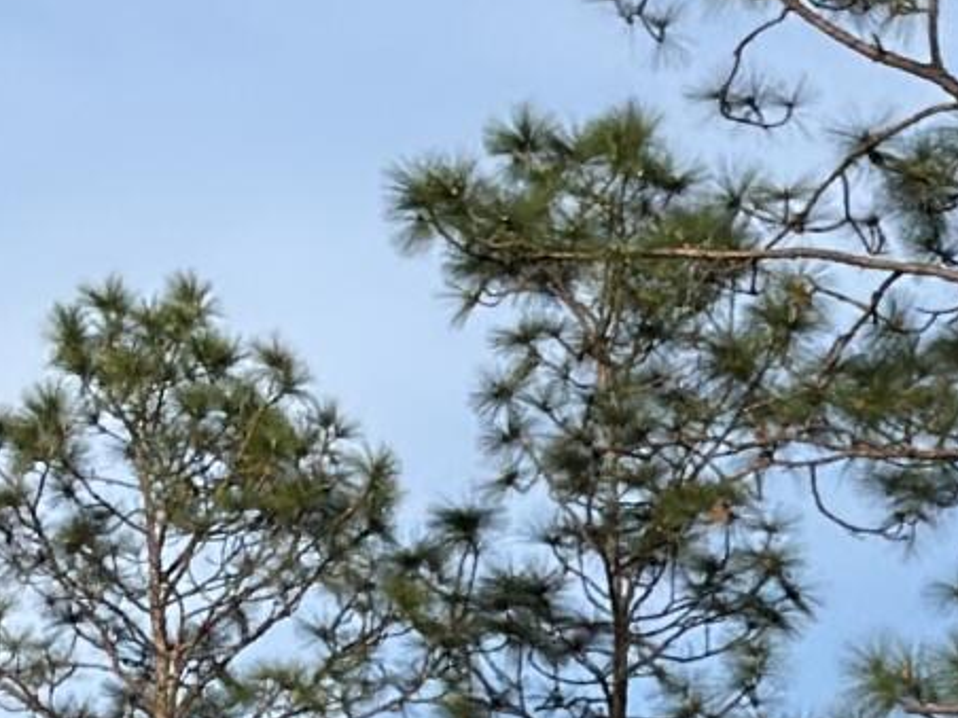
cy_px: 2009
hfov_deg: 6.3
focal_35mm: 312
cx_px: 1132
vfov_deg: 4.6
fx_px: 8635
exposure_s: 1/3311
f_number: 1.78
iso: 64
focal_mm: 6.76
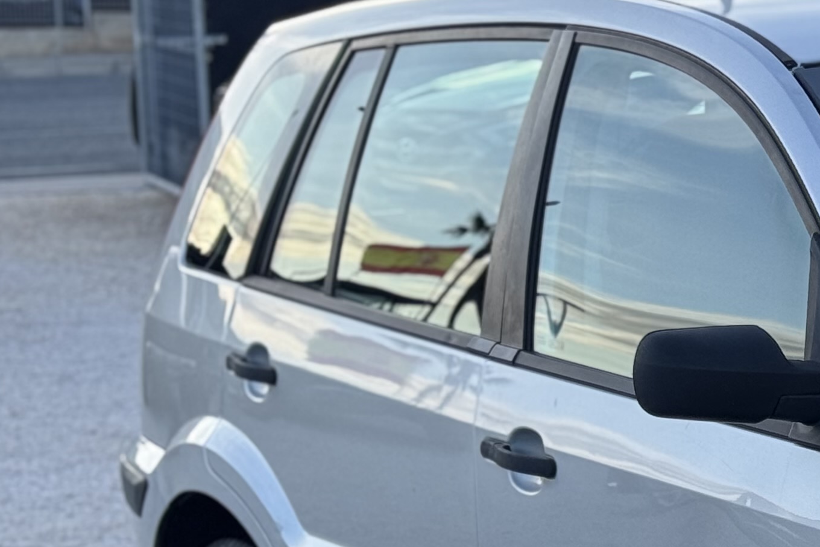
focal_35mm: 148
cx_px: 1182
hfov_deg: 13.2
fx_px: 3371
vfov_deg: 9.2
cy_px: 536
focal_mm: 6.76
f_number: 1.78
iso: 64
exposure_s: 1/715
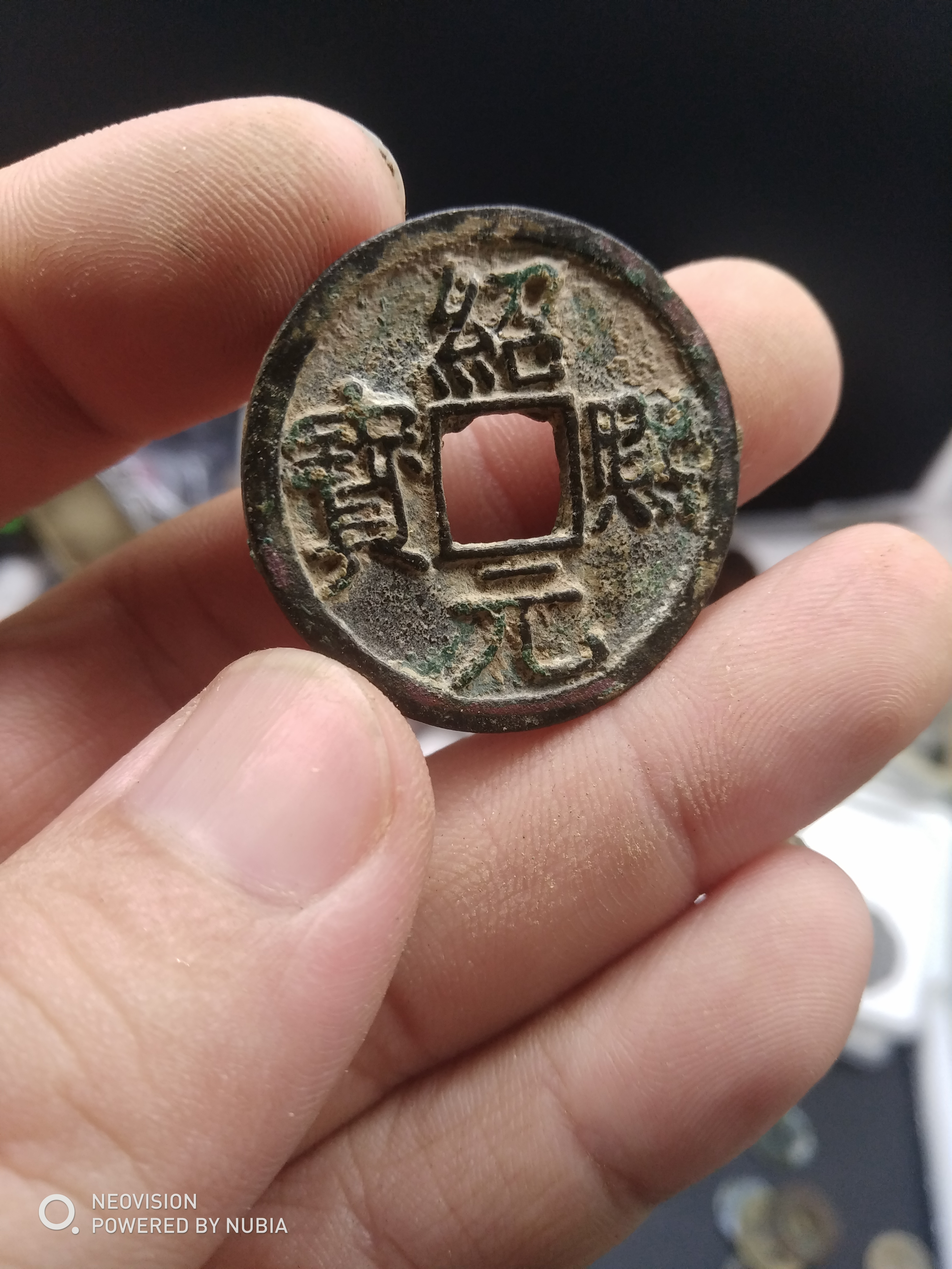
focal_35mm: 20
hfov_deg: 66.0
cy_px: 634
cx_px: 476
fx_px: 733
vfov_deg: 81.7
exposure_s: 1/33
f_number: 2.2
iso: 200
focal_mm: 3.46
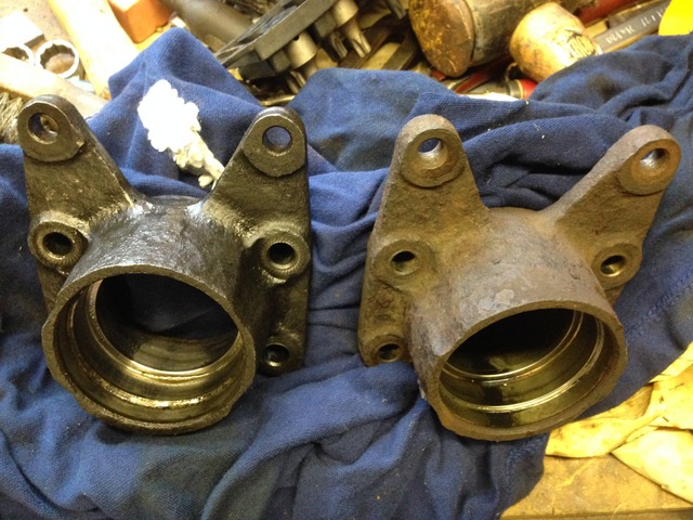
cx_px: 346
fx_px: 661
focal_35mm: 33
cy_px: 260
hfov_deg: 55.4
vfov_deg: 42.9
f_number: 2.4
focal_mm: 4.12
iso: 400
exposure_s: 1/15
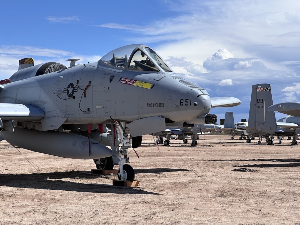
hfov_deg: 25.3
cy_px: 112
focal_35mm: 77
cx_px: 150
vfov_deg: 19.1
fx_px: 667
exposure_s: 1/1263
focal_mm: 9
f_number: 2.8
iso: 32
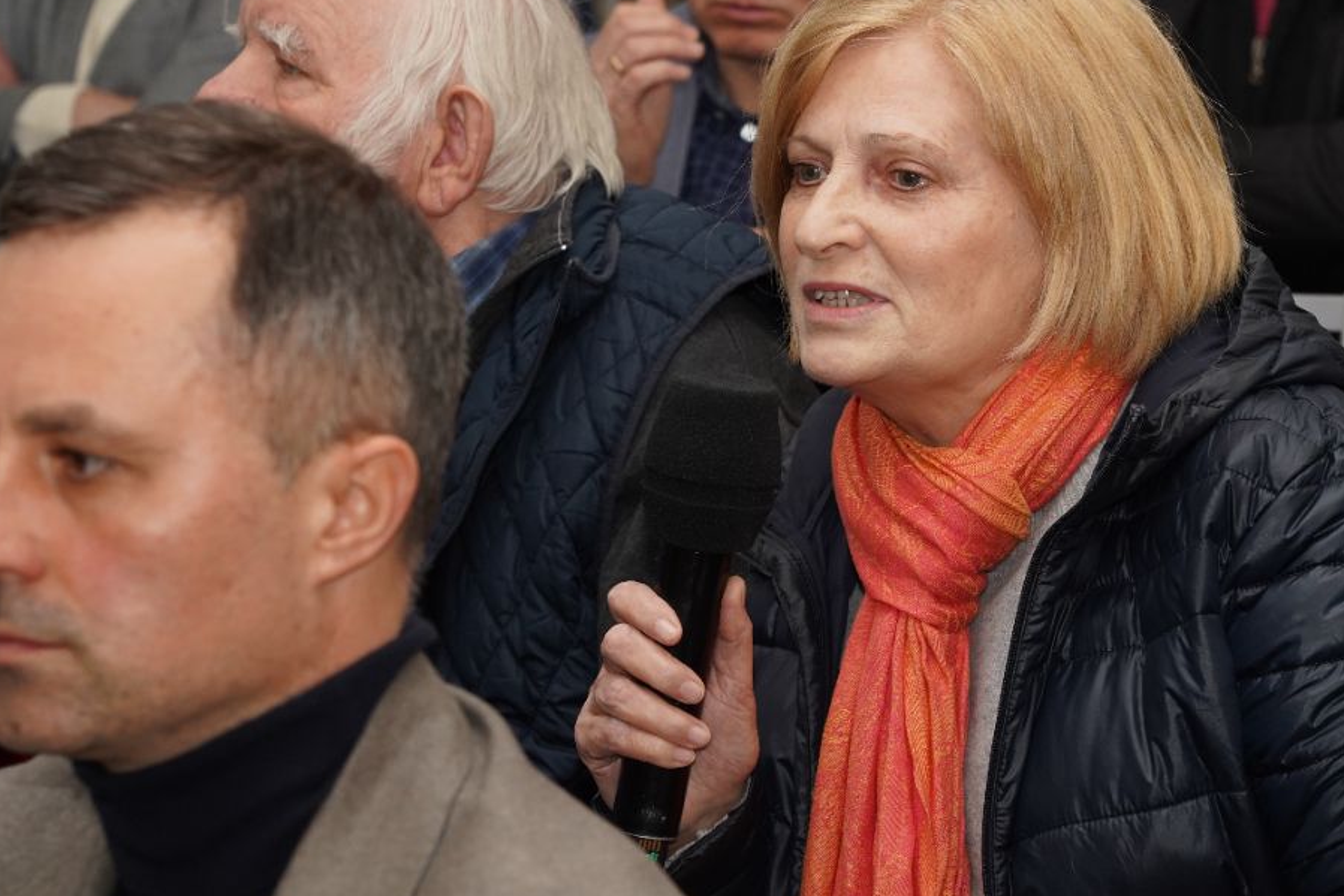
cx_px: 888
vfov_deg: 9.0
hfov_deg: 13.5
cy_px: 481
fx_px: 5675
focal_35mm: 152
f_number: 8
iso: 1250
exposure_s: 1/100
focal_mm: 105
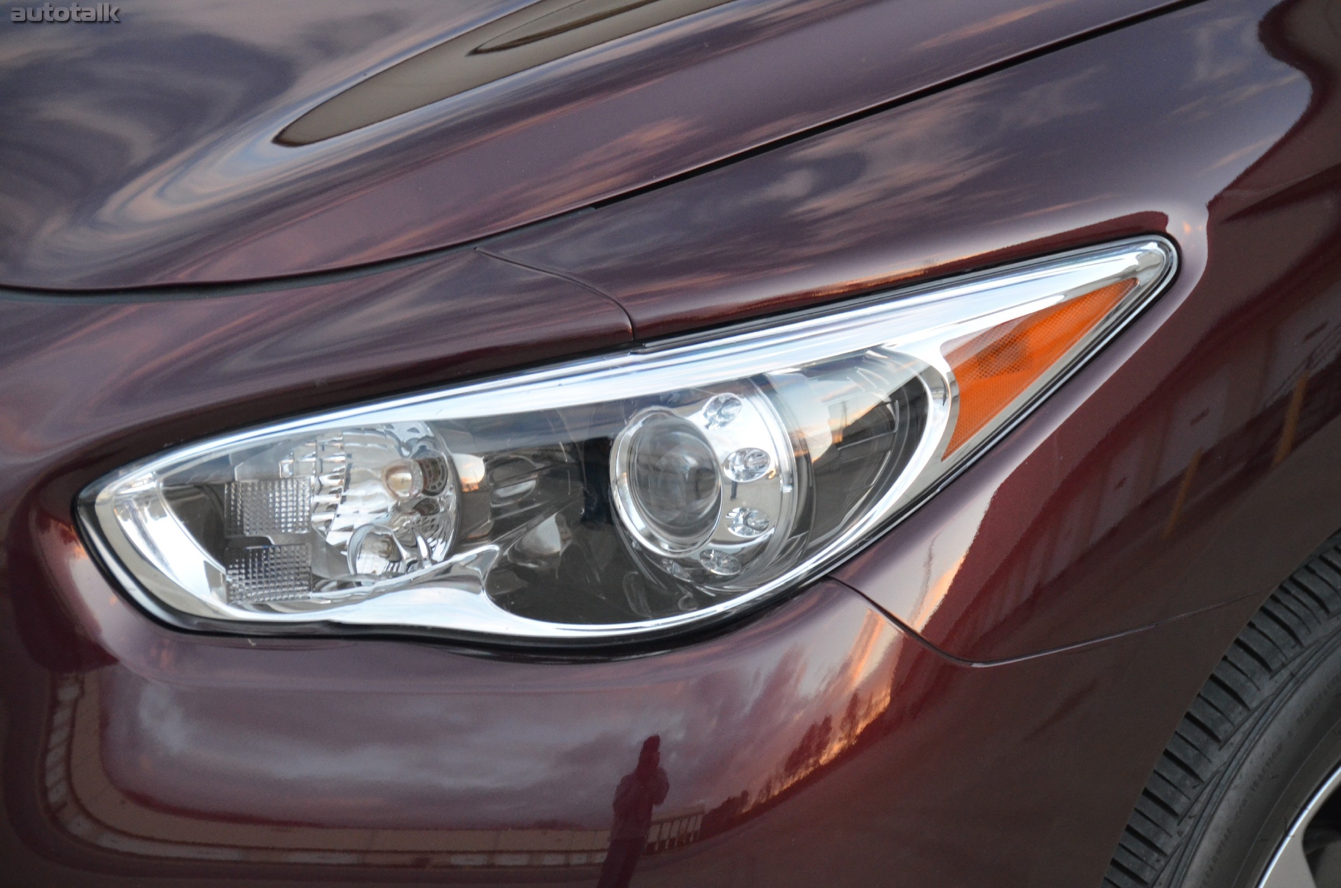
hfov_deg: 15.2
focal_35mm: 135
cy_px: 444
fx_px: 5018
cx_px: 670
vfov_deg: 10.1
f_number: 5.3
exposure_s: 1/125
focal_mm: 90
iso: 1600
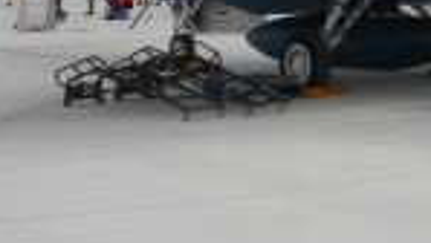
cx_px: 457
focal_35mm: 126
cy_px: -168
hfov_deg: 16.6
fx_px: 1441
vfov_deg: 9.3
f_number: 5.4
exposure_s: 1/320
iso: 64
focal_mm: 6.3
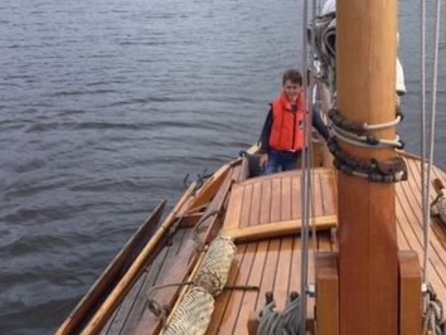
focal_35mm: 56
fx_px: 722
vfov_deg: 26.1
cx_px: 266
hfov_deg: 34.2
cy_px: 184
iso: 25
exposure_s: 1/815
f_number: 2.4
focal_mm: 3.3
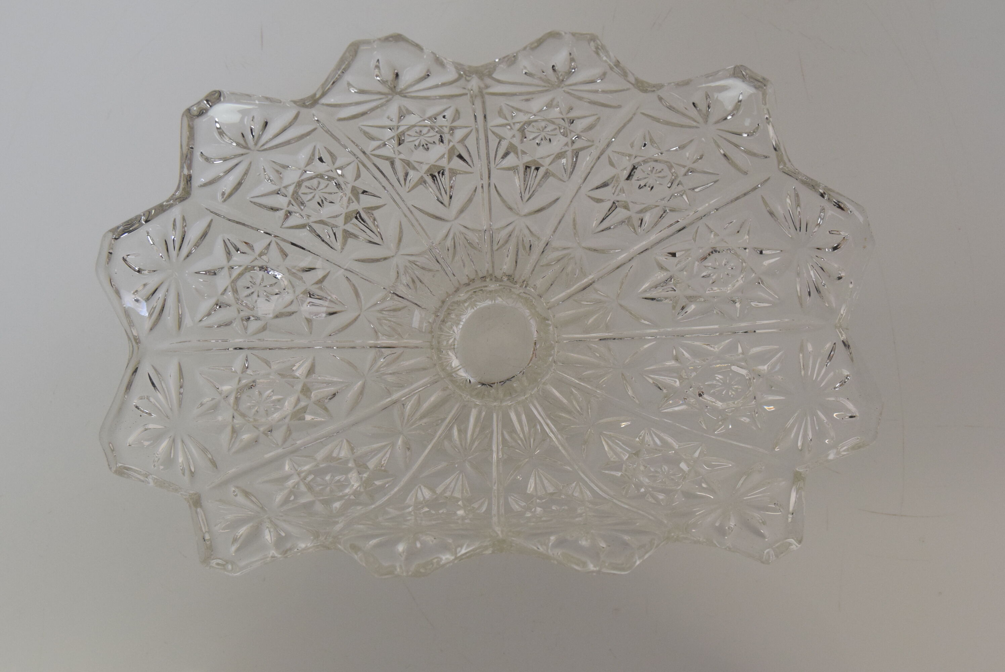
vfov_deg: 29.0
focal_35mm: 46
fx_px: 1299
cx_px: 502
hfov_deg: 42.3
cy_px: 336
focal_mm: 31
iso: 1600
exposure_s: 1/250
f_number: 8
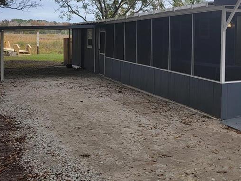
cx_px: 235
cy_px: 44
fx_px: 334
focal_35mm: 48
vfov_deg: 29.8
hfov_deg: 36.2
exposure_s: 1/296
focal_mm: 6.7
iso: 16
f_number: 1.8
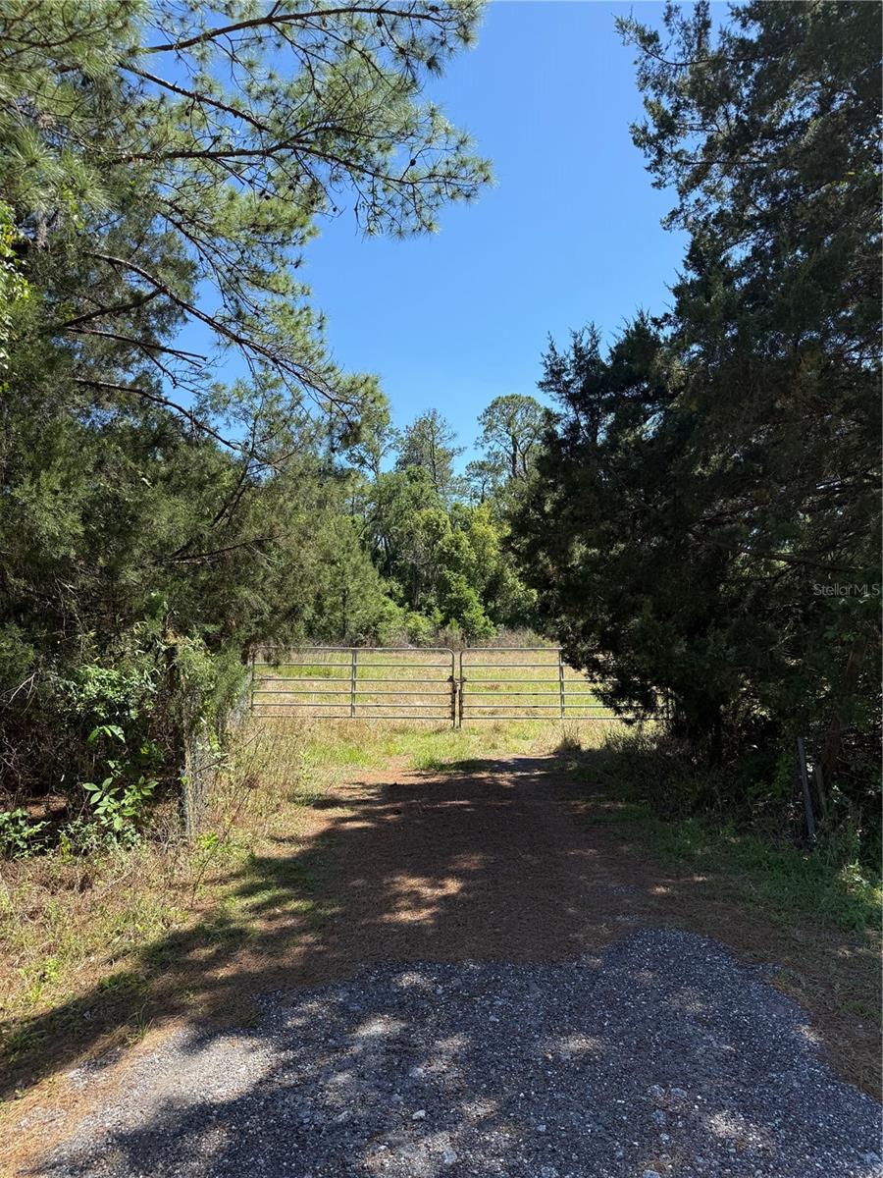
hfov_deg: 56.8
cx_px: 442
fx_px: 816
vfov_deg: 71.6
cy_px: 589
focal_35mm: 24
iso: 80
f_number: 1.78
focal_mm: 6.76
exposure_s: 1/2053
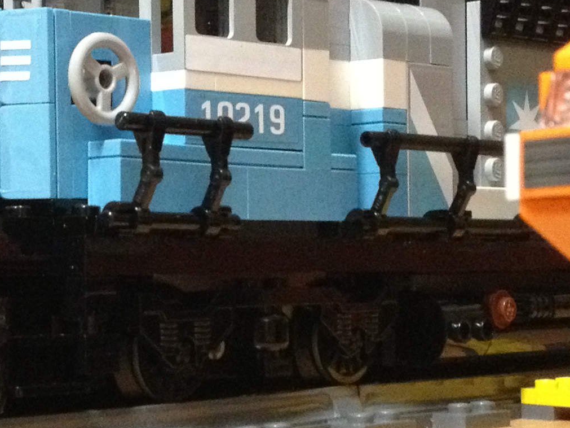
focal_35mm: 113
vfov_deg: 13.1
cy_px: 249
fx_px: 1860
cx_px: 138
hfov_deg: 17.3
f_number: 2.4
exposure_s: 1/15
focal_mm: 4.28
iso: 640
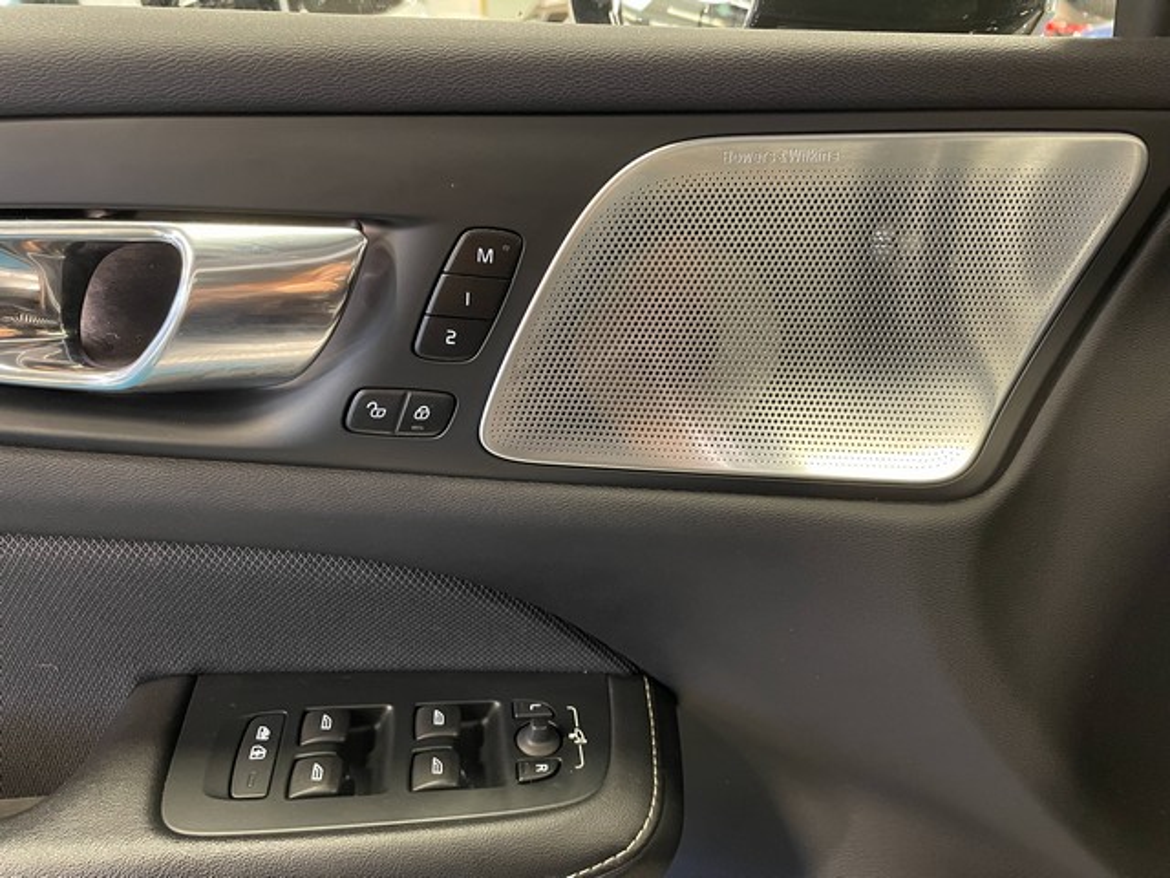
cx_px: 585
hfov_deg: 67.3
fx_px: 879
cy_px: 439
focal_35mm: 26
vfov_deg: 53.1
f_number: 1.6
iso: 500
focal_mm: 4.2
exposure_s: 1/33
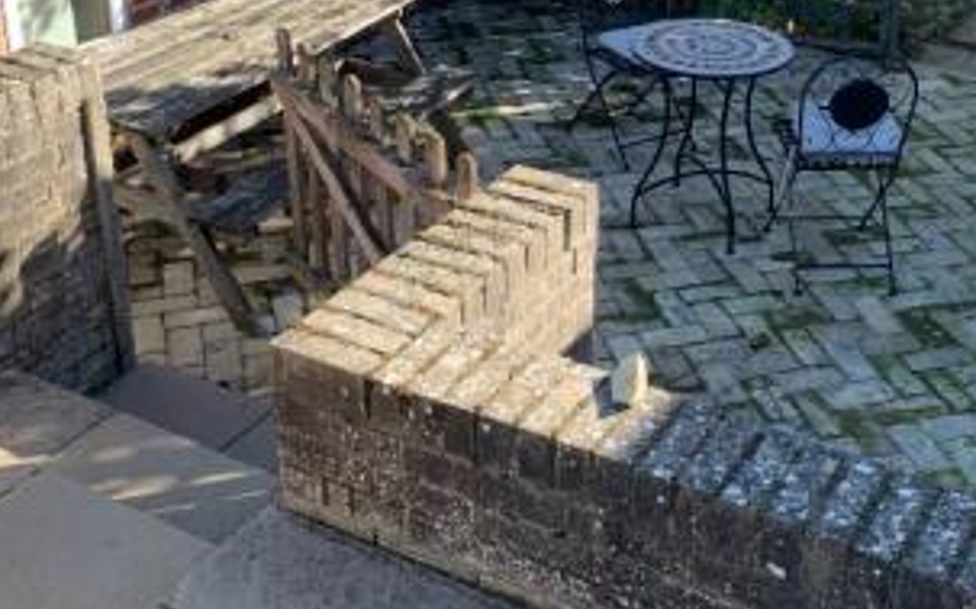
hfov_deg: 38.0
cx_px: 614
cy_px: 79
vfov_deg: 23.8
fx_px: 1409
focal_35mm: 53
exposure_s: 1/419
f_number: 1.8
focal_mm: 4.25
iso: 25
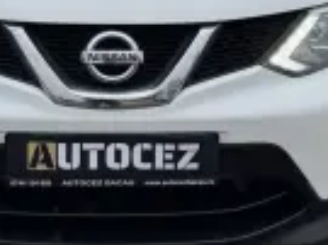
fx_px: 606
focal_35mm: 64
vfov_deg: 22.4
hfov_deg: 30.1
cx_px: 107
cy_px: 34
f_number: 1.78
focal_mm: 6.76
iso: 80
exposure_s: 1/1261
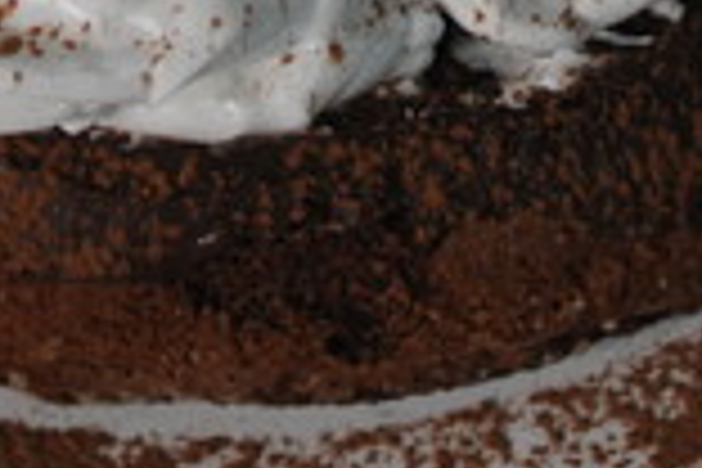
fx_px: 6279
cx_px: 162
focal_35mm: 322
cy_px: -479
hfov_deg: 6.4
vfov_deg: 4.2
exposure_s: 1/100
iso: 640
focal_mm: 70
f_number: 4
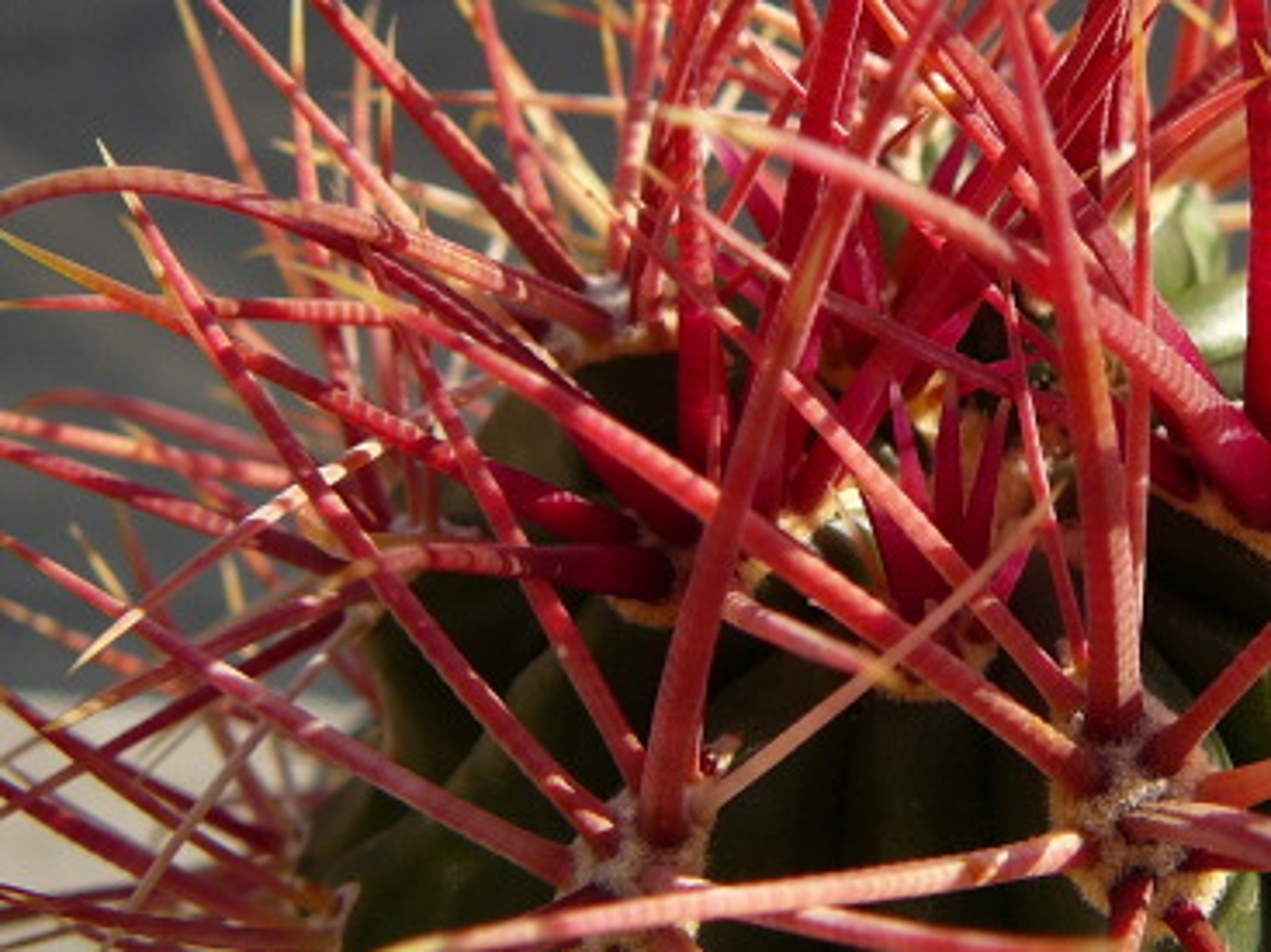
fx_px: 2239
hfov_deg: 31.2
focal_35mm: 61
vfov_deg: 24.0
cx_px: 942
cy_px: 391
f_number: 2.8
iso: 80
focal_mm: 5.2
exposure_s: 1/640
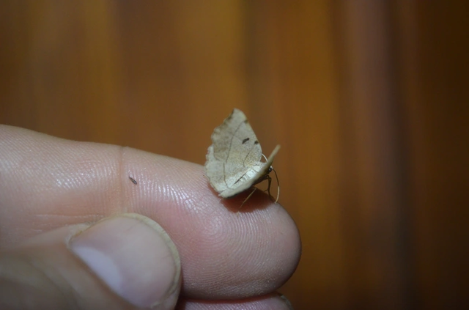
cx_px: 234
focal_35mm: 82
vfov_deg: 16.5
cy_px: 155
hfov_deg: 24.7
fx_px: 1072
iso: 1600
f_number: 5.6
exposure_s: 1/50
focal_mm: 55
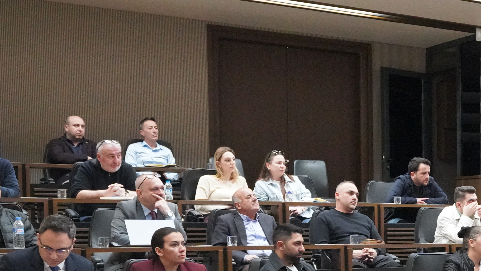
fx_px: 906
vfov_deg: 16.6
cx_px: 568
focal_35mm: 71
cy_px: 279
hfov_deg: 26.6
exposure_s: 1/160
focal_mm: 22
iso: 6400
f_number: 4
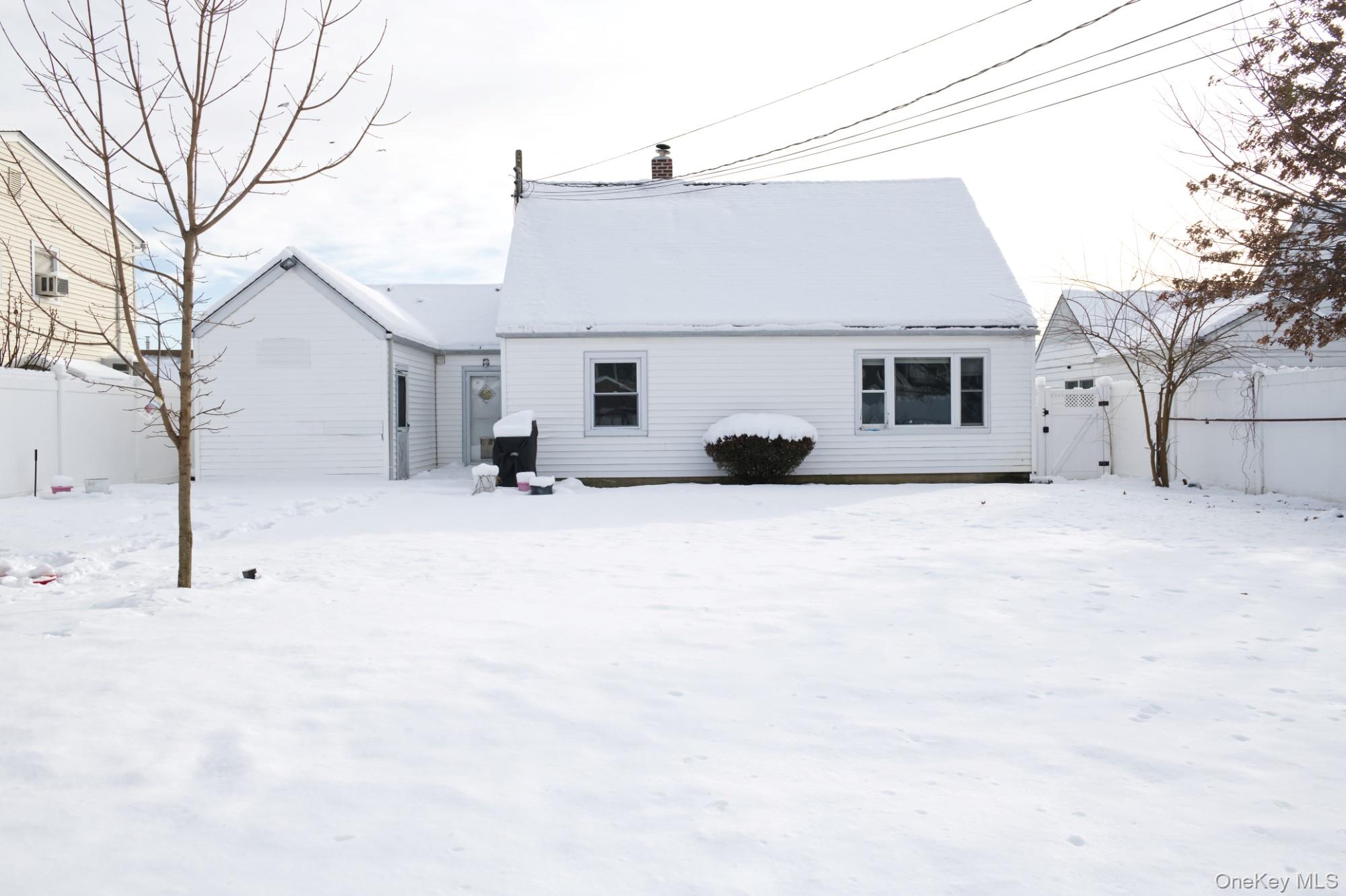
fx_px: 1046
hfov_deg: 65.5
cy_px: 448
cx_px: 673
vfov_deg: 46.4
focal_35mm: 28
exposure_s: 1/1000
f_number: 22
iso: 500
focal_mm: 28
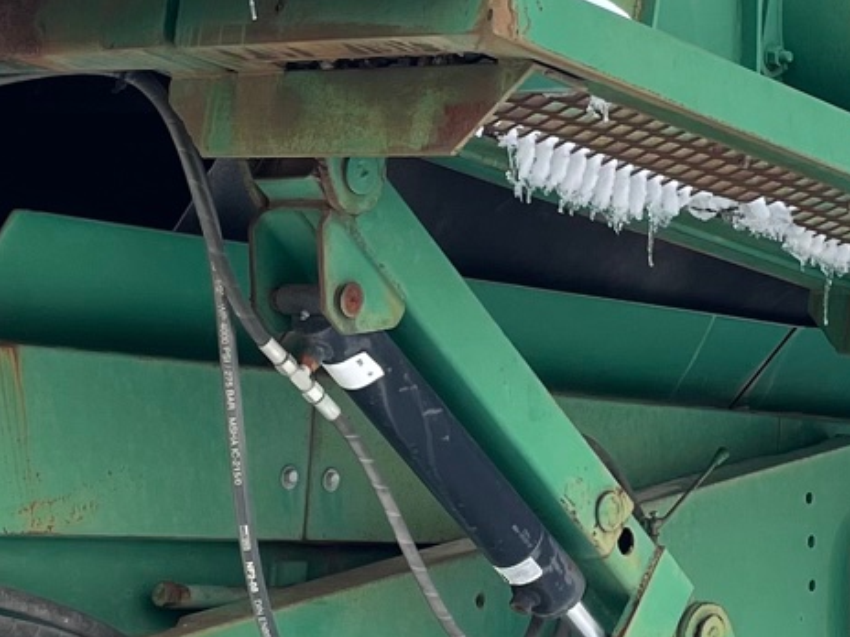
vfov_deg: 13.1
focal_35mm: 113
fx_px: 2775
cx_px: 465
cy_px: 326
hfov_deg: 17.4
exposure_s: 1/271
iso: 32
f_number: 1.6
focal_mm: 4.2
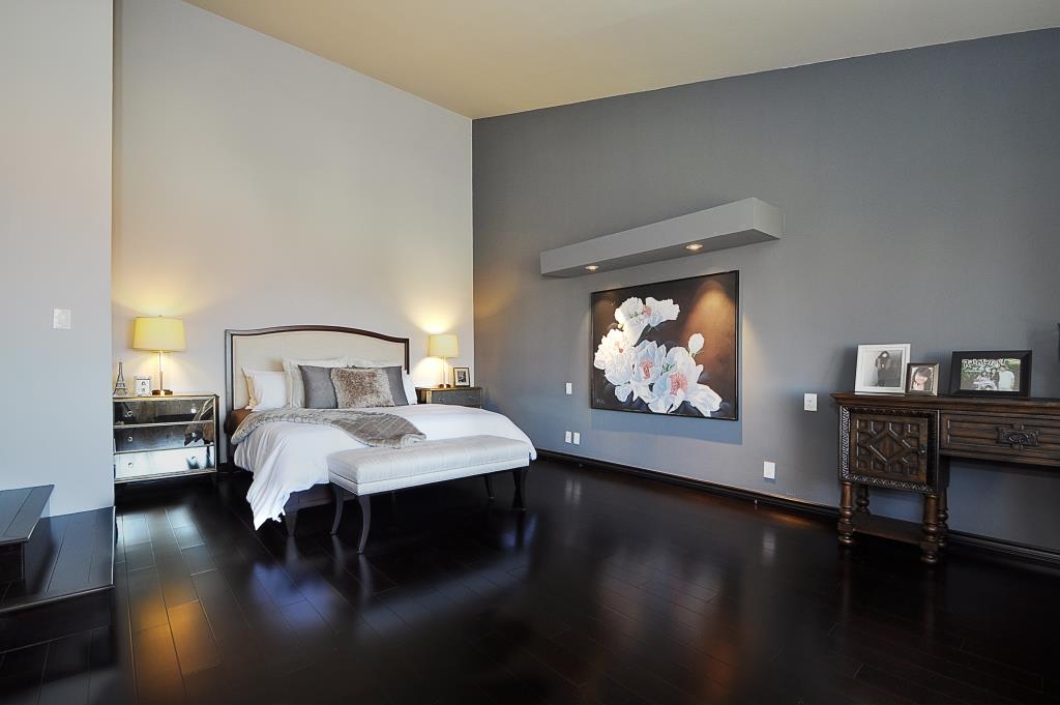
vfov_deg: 77.2
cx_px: 530
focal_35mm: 15
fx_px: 441
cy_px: 352
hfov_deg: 100.4
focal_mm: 10
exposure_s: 1/8
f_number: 8
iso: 200
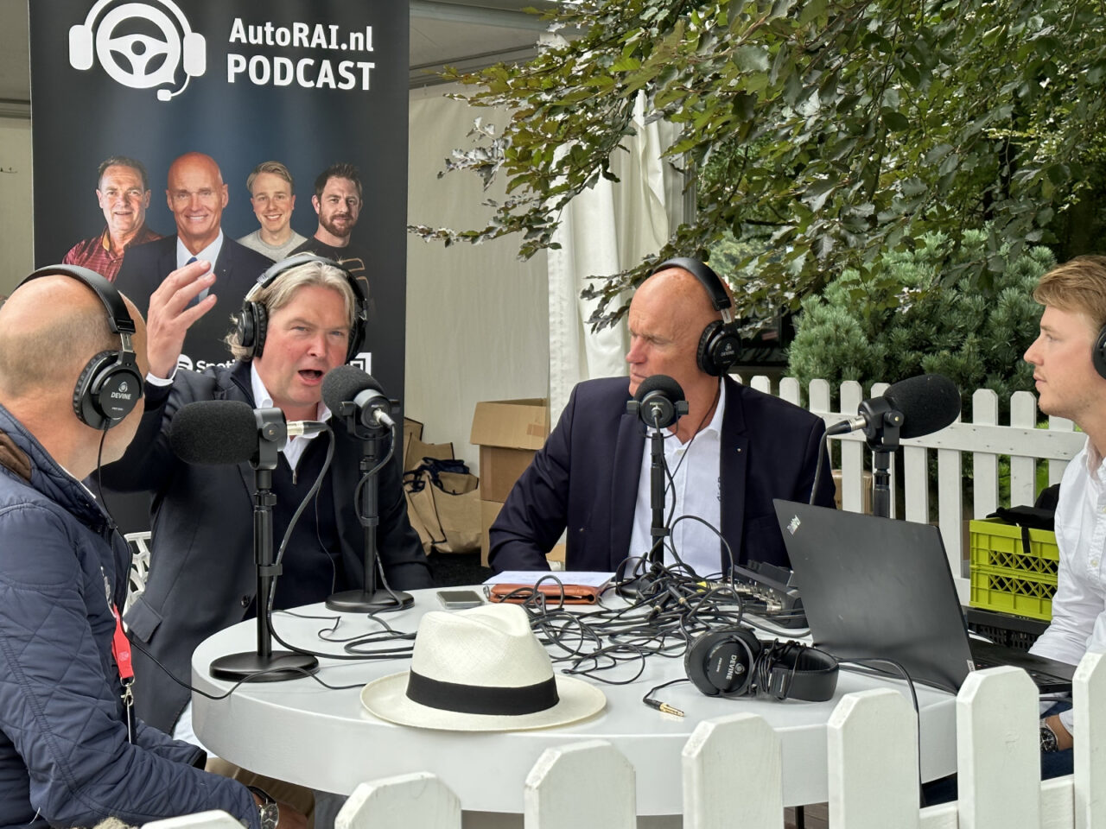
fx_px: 1534
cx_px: 553
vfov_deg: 30.3
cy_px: 414
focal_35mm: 48
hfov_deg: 39.7
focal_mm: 6.86
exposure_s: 1/359
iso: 64
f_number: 1.78
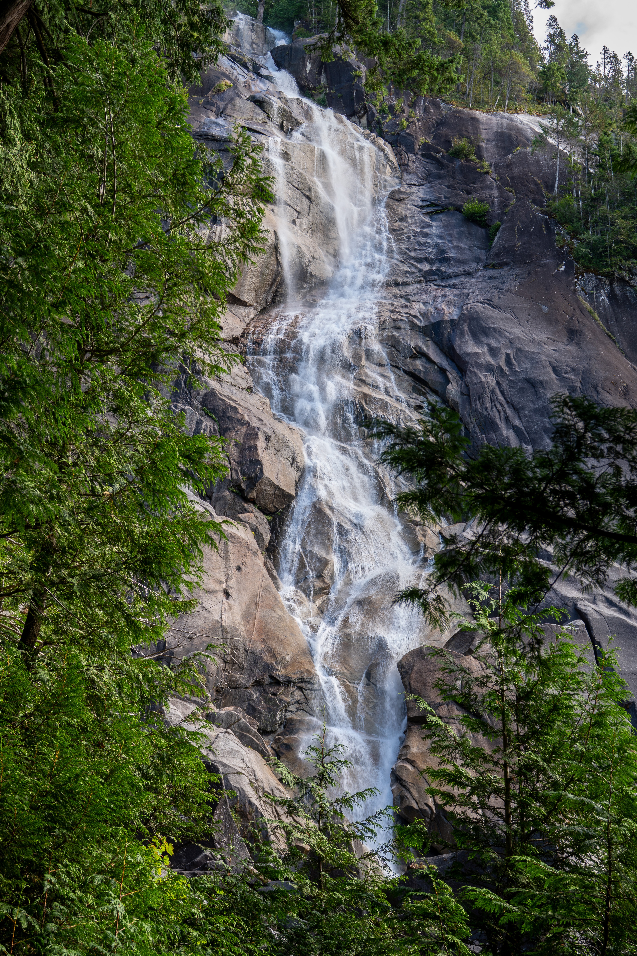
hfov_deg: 23.8
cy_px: 478
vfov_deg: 35.1
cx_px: 318
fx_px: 1513
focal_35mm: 57
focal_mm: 57
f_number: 7.1
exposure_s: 1/60
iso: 100
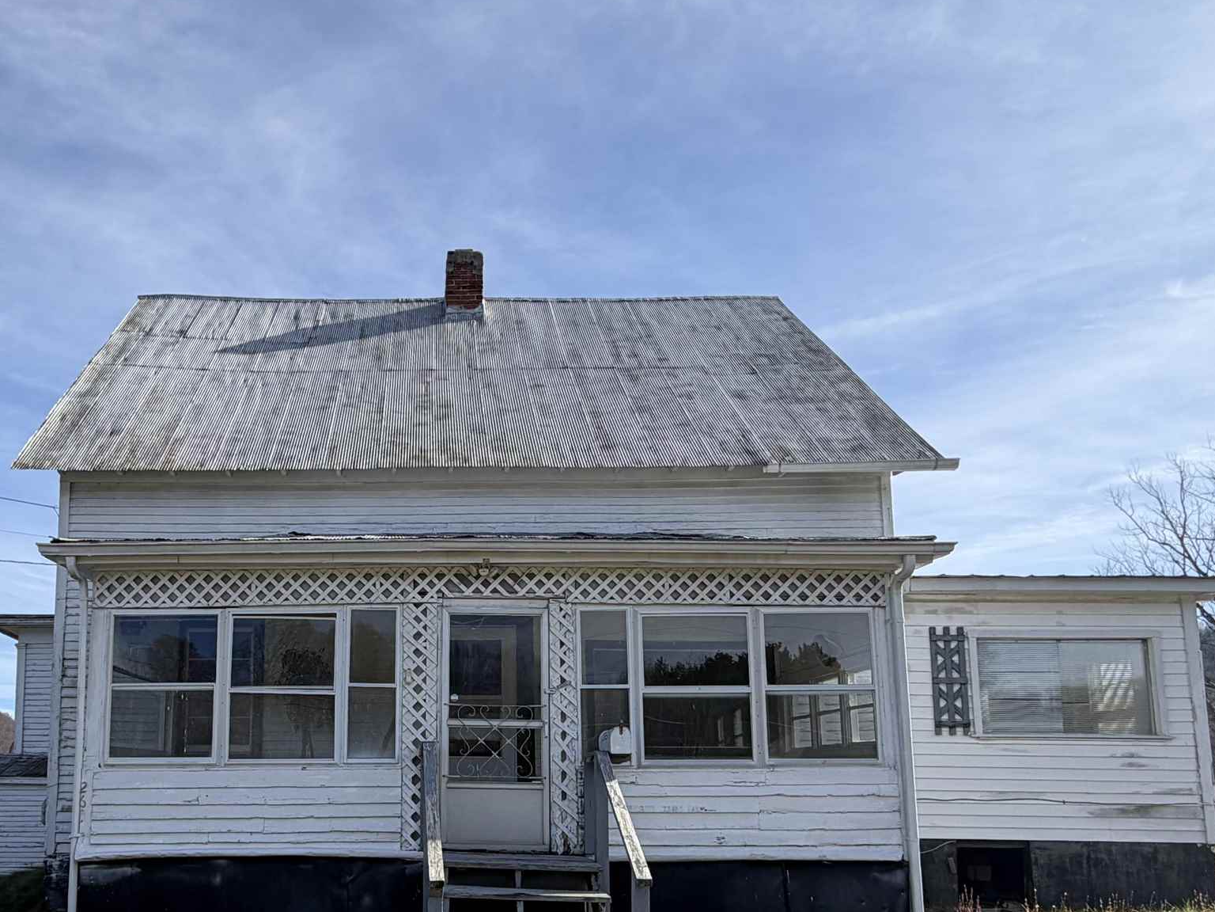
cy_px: 674
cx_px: 404
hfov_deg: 61.9
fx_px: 983
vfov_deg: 48.0
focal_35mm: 28
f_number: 2.2
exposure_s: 1/770
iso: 20
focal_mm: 2.22
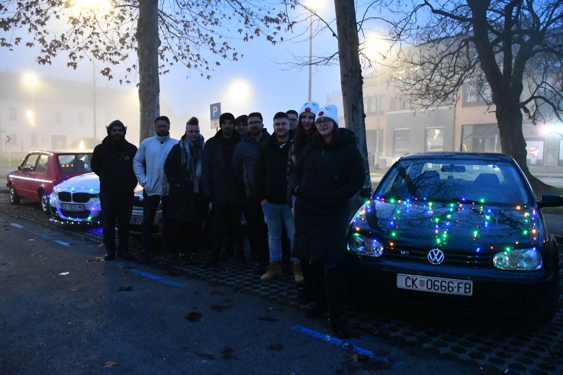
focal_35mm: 30
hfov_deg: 61.9
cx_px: 282
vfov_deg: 43.6
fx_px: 469
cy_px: 188
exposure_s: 1/60
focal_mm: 20
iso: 10000
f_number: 3.5
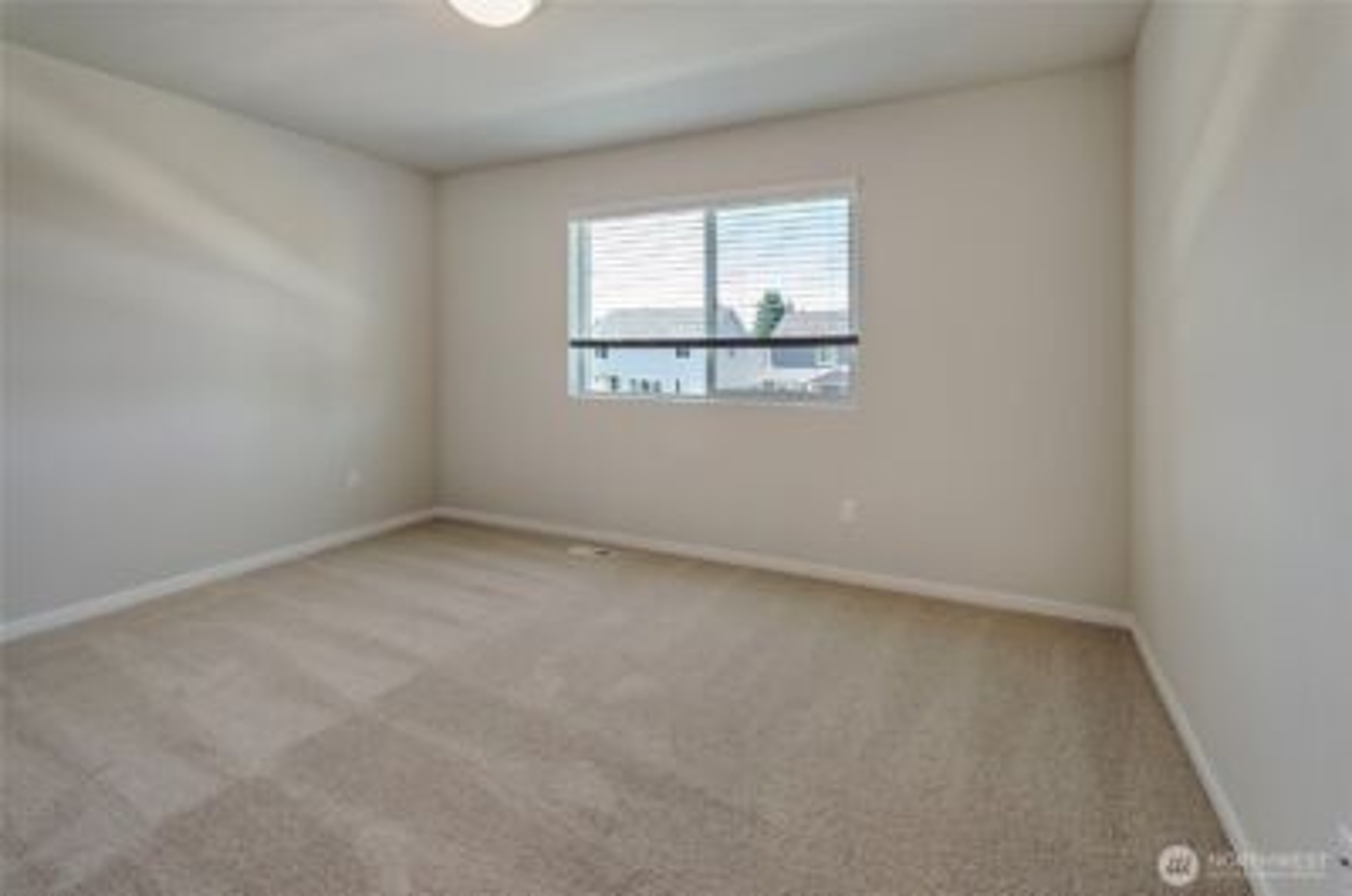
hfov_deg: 100.5
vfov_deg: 77.1
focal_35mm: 15
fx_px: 562
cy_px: 448
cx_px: 676
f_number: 4
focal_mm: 10
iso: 160
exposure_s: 1/20
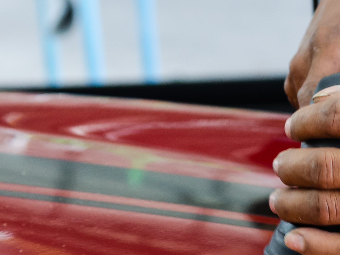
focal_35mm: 292
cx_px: 378
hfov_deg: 6.7
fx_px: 2868
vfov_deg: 5.1
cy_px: 245
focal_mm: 58
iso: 400
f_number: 4.5
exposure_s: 1/80
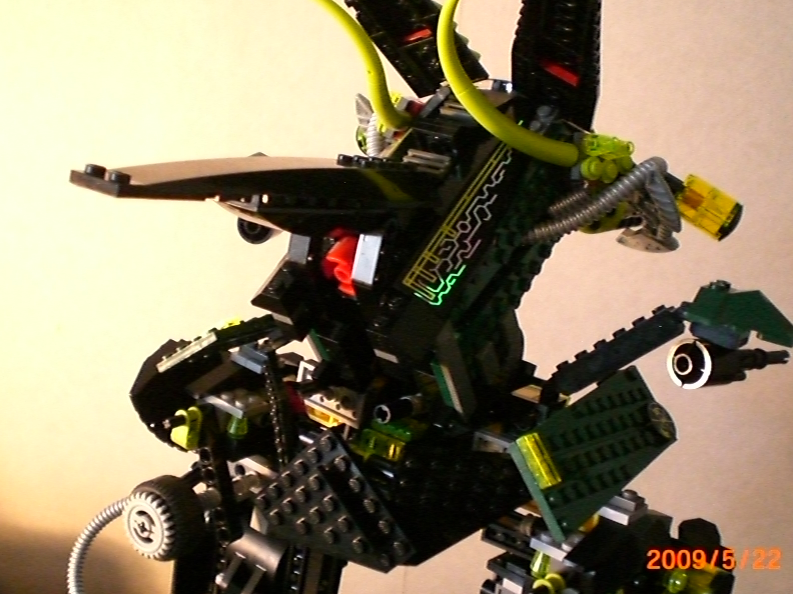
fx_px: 1031
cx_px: 367
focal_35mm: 45
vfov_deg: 32.2
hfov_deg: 42.1
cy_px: 280
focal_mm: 6.3
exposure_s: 1/40
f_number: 3.1
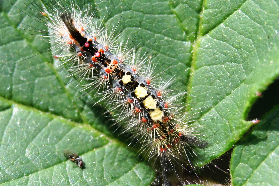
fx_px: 929
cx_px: 140
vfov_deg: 11.4
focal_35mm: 120
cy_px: 93
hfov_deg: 17.1
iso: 400
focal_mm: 80
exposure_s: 1/250
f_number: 13
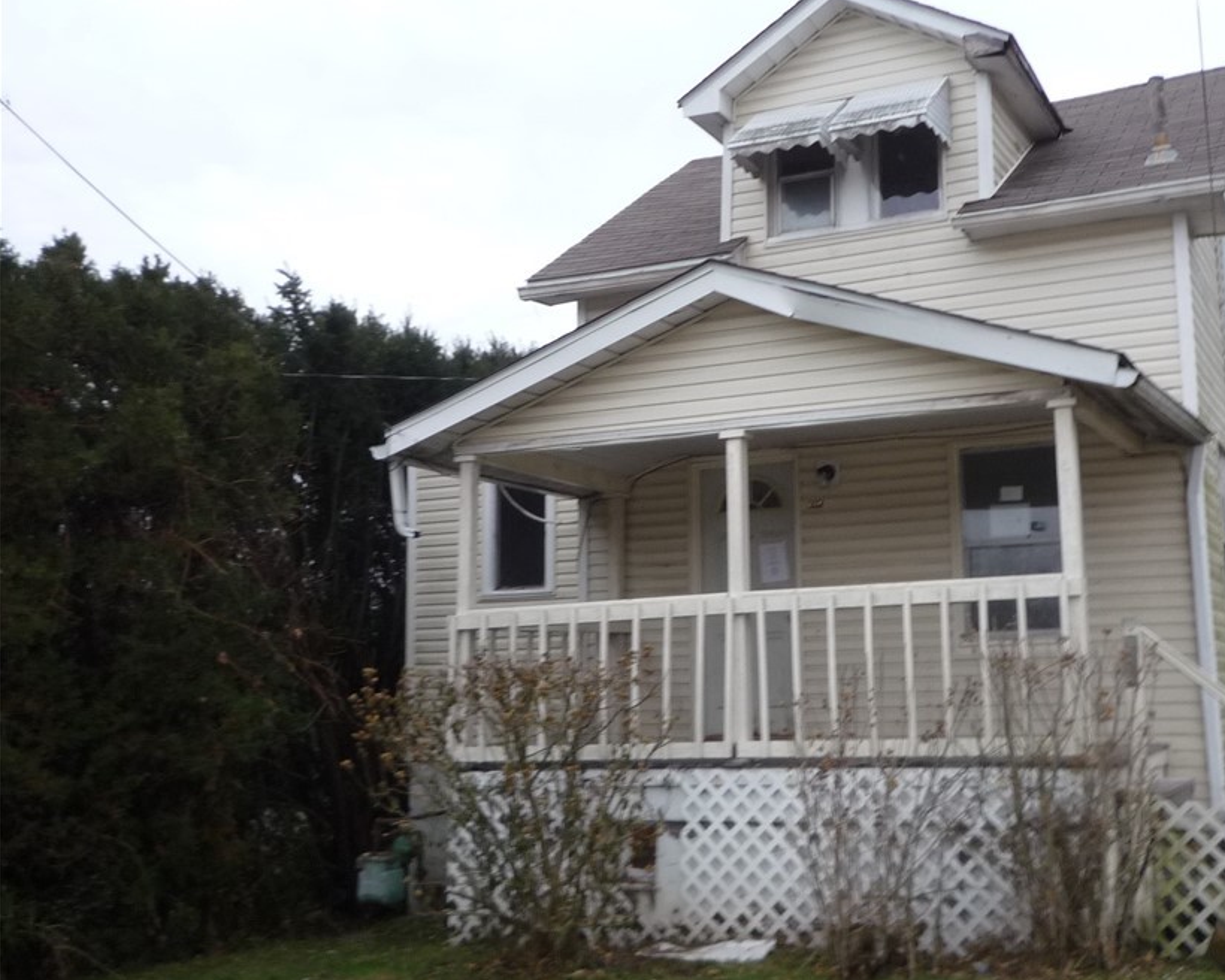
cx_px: 763
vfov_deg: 38.2
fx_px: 1414
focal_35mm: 39
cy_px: 508
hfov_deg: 46.4
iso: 125
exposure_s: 1/30
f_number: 2.8
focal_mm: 4.4
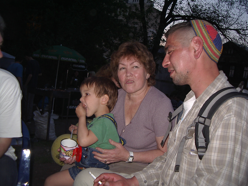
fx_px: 272
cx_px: 124
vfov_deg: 37.7
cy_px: 93
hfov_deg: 49.0
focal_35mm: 38
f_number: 2.6
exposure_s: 1/60
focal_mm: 5.8
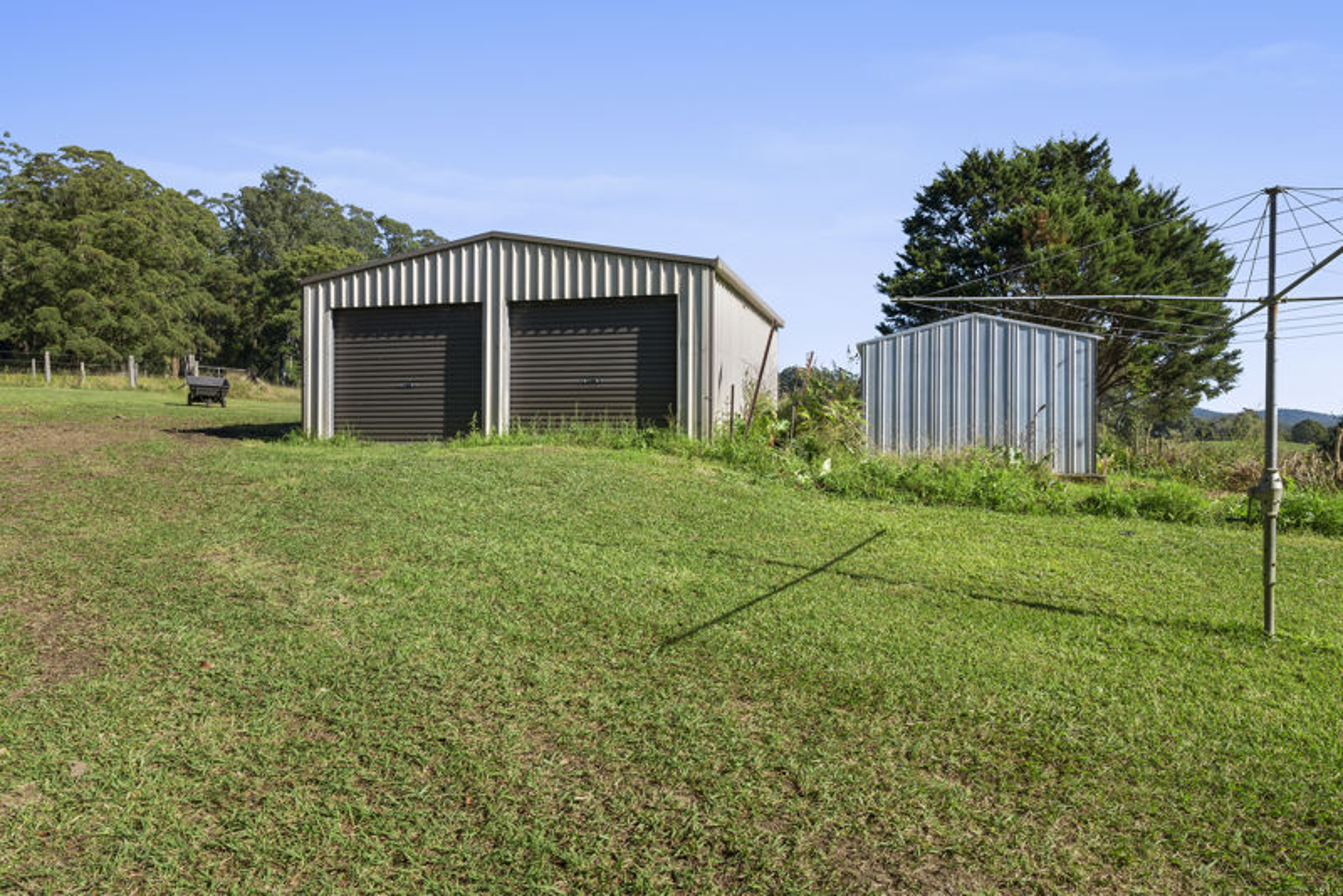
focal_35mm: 24
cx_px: 672
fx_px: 896
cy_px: 448
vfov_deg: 53.2
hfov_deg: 73.7
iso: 200
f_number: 9
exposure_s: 1/200
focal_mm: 24
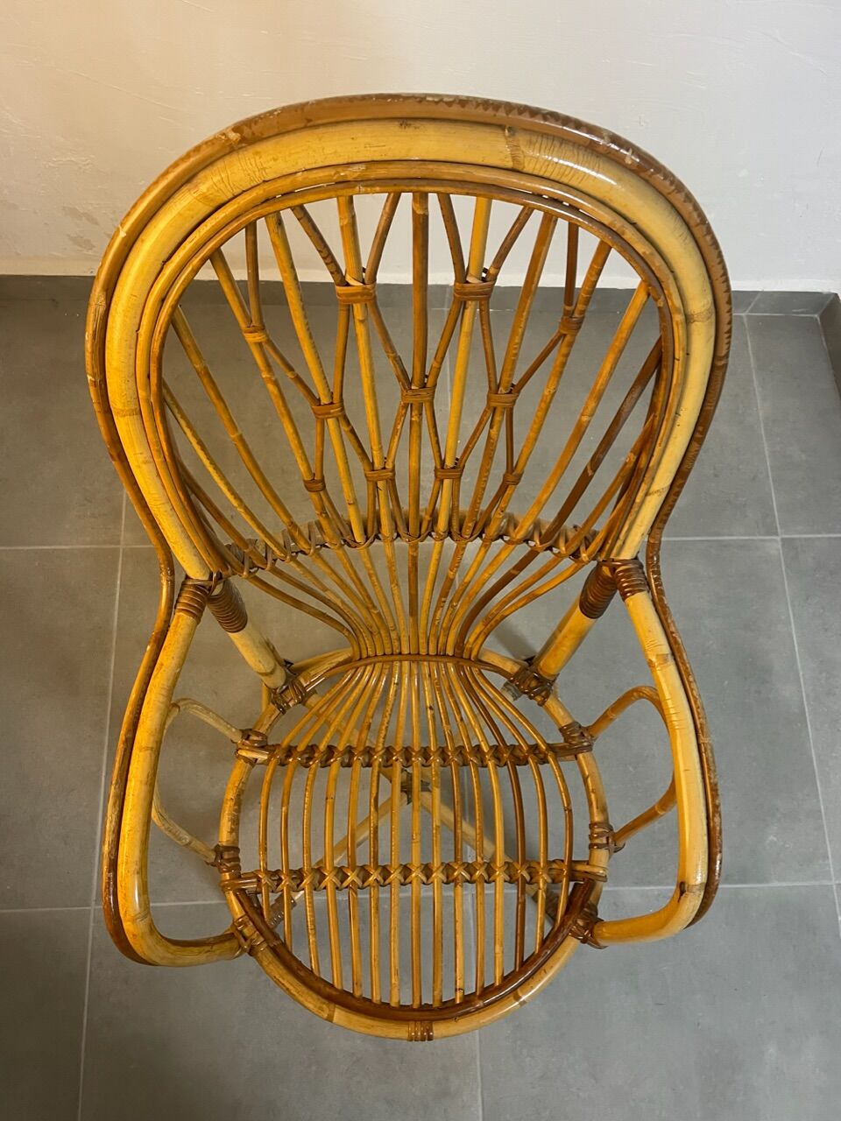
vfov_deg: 67.3
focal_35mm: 26
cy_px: 560
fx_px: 842
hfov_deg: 53.1
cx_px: 420
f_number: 1.6
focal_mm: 4.2
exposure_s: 1/50
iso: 160
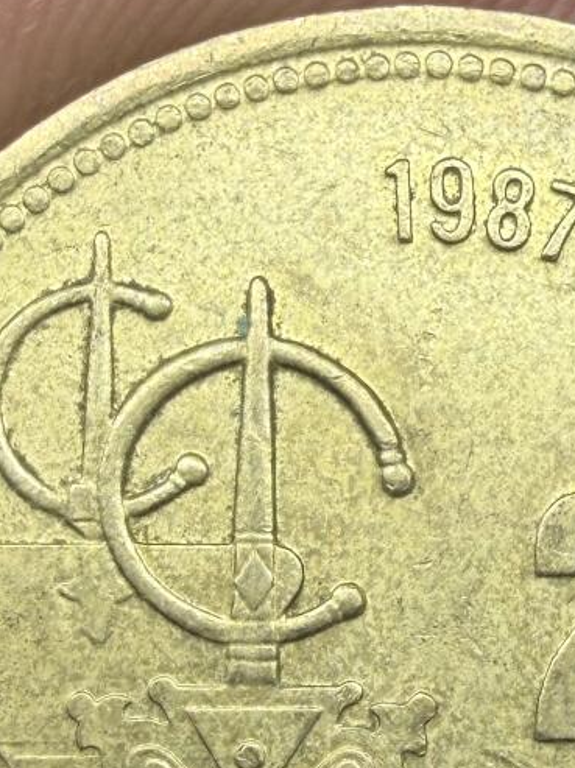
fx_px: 2107
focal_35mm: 95
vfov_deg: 20.1
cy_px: 732
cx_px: 376
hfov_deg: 15.5
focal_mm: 2.22
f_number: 2.2
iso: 40
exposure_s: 1/238
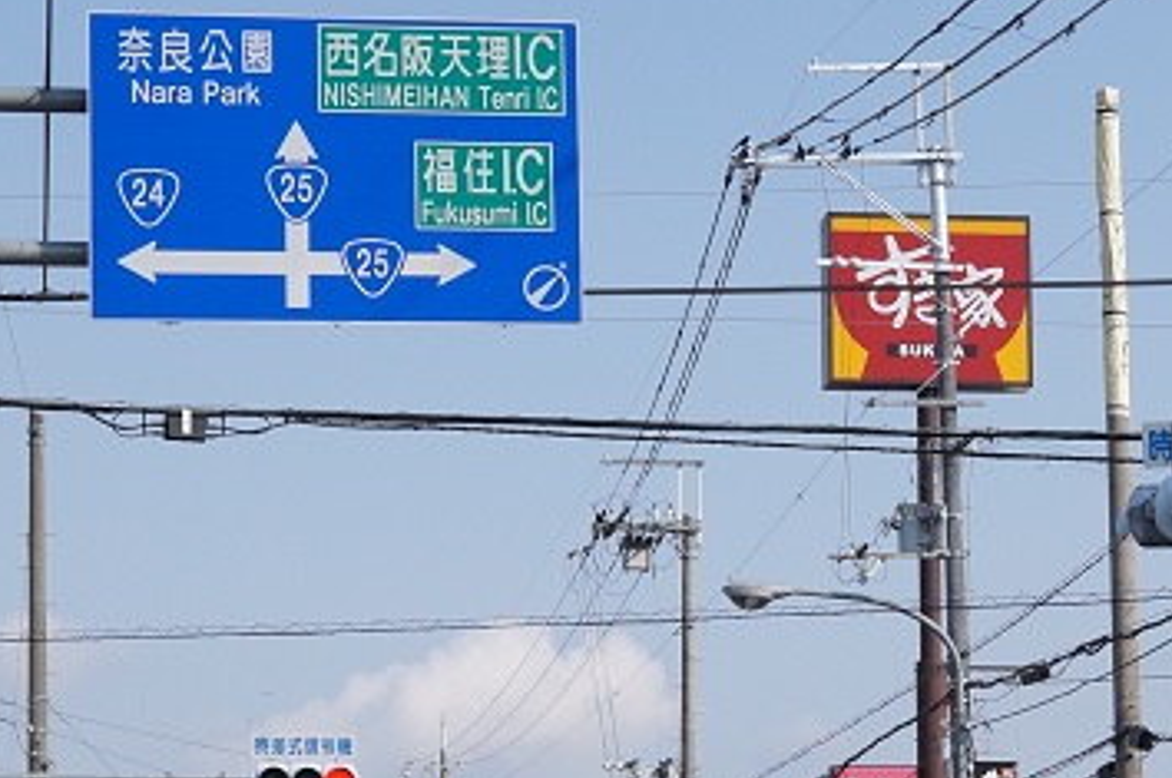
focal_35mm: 127
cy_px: 679
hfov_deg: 16.1
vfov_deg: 10.7
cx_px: 745
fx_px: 4129
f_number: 8
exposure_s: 1/2000
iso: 400
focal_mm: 30
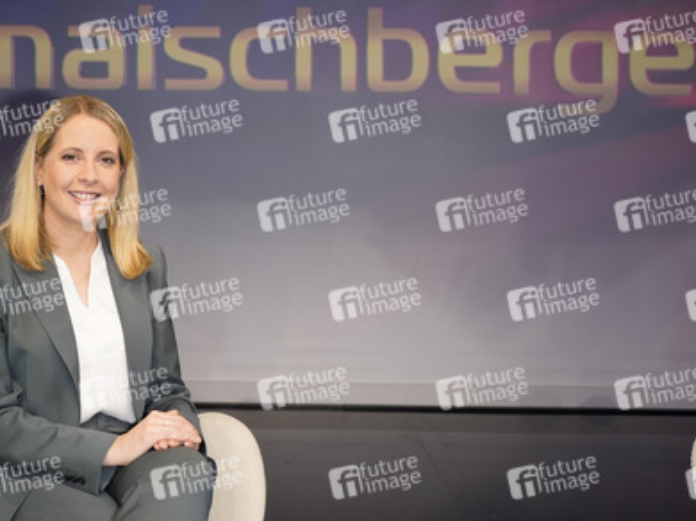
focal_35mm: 40
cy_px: 255
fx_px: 804
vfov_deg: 35.9
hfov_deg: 46.8
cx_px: 327
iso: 2000
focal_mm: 36
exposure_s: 1/160
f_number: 5.6
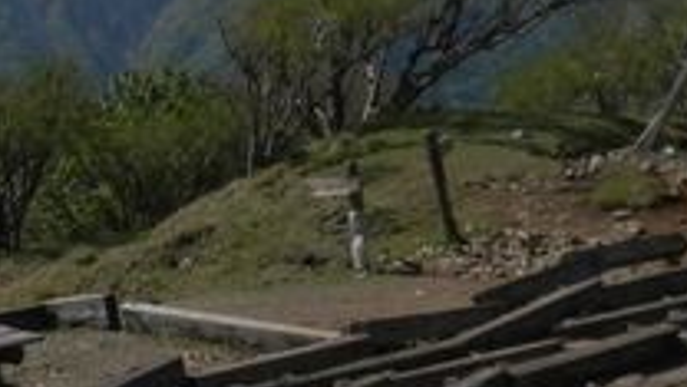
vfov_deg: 11.5
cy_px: 112
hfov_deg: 19.3
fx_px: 1913
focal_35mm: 105
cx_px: -112
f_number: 8.7
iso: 80
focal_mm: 4.5
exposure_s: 1/250
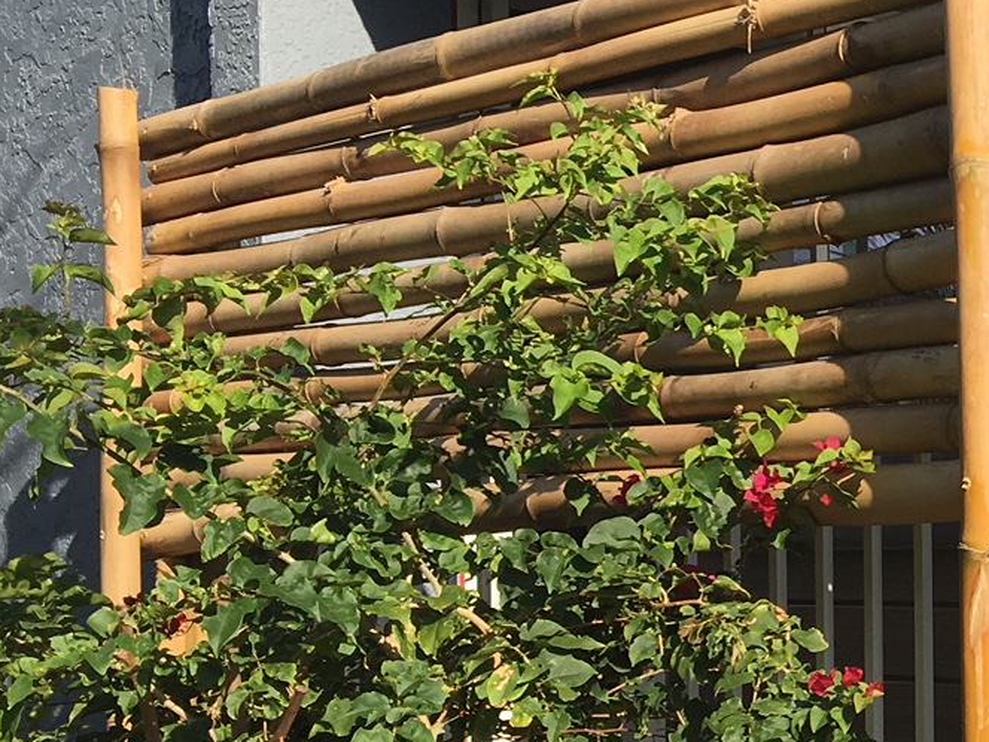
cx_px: 1293
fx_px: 2514
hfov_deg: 20.3
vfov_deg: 16.8
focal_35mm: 88
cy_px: 474
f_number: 2.2
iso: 25
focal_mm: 4.15
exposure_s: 1/1131
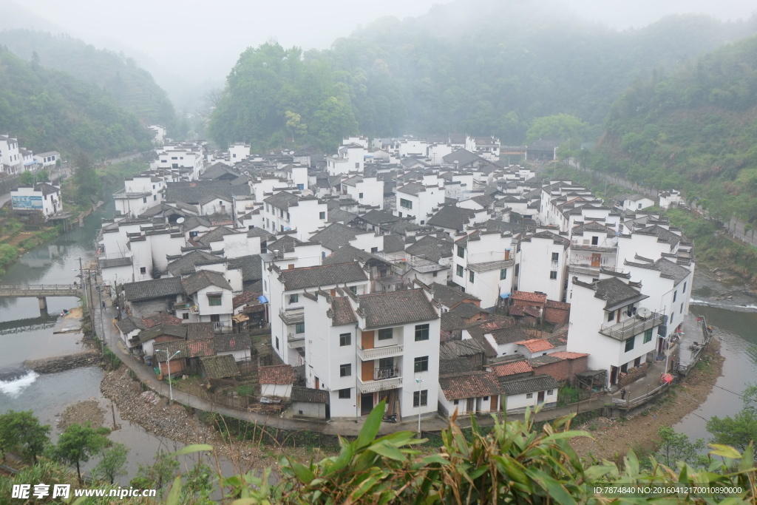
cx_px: 378
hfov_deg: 63.7
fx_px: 610
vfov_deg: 45.0
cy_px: 252
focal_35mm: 29
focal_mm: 19.2
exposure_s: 1/150
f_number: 3.8
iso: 400
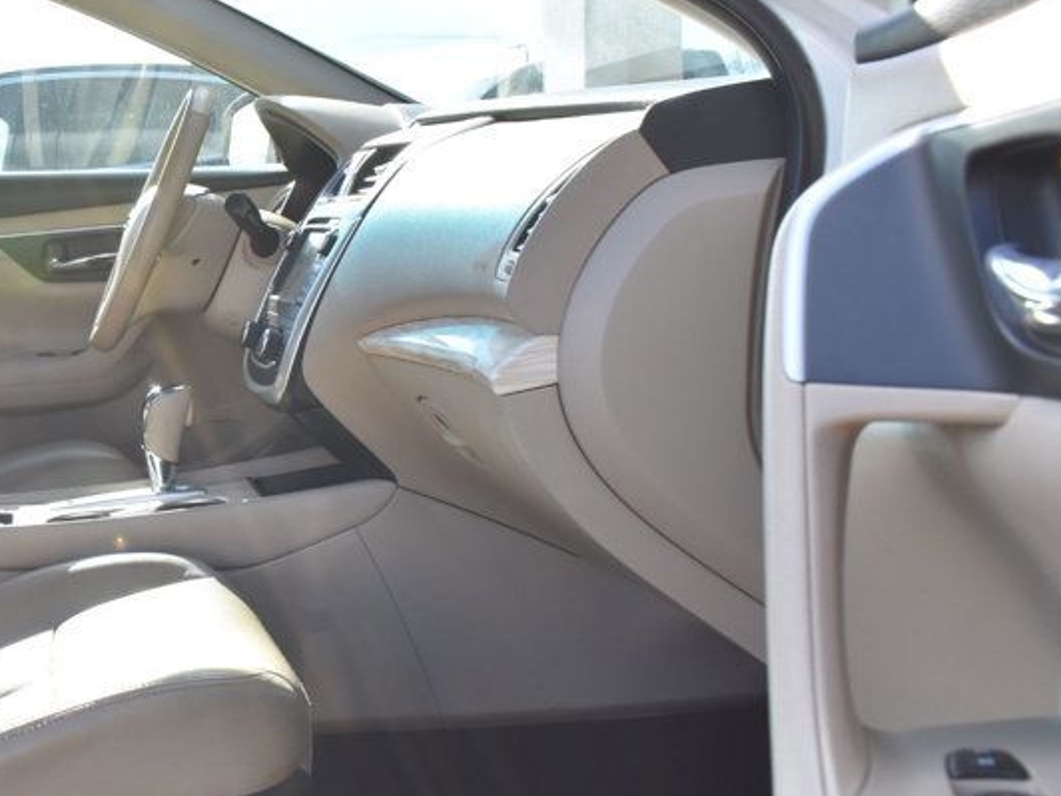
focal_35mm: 50
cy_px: 421
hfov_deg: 35.6
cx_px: 82
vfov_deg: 29.1
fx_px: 1533
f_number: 8
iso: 400
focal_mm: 18
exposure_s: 1/250
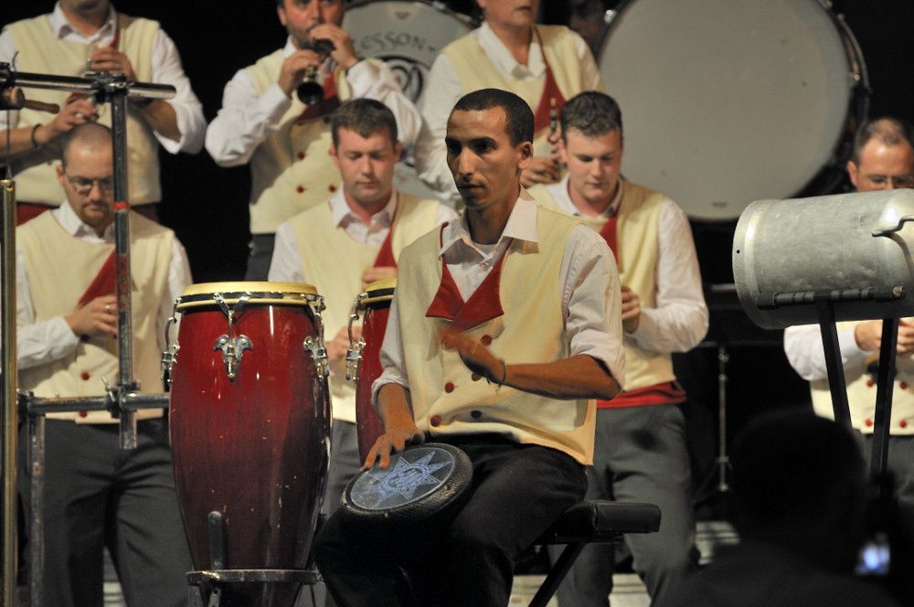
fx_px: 6846
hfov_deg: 7.6
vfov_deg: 5.1
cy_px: 304
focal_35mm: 270
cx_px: 457
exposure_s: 1/60
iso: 640
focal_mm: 180
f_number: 5
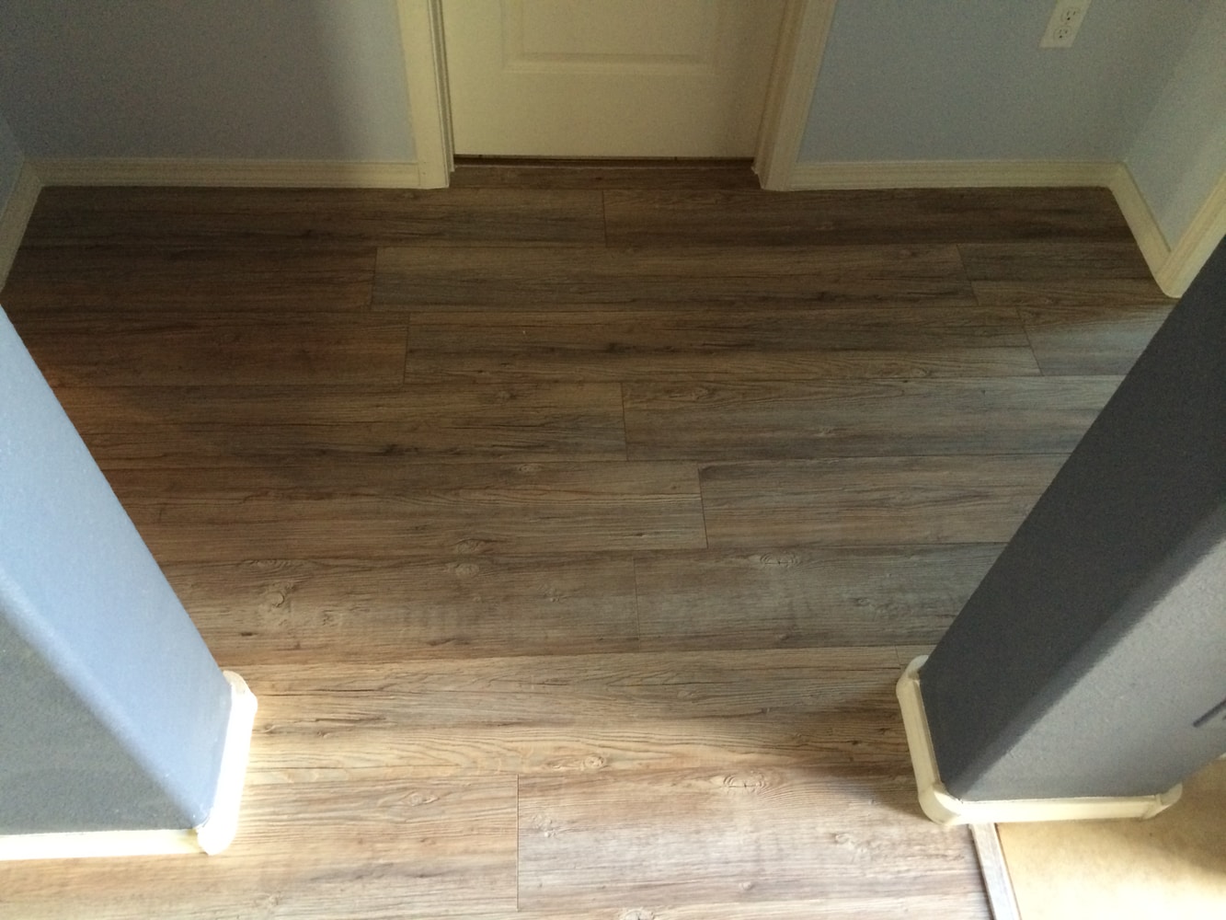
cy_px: 460
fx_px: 1063
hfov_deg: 60.0
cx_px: 613
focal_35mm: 30
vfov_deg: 46.8
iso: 320
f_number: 2.2
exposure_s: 1/30
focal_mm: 4.12
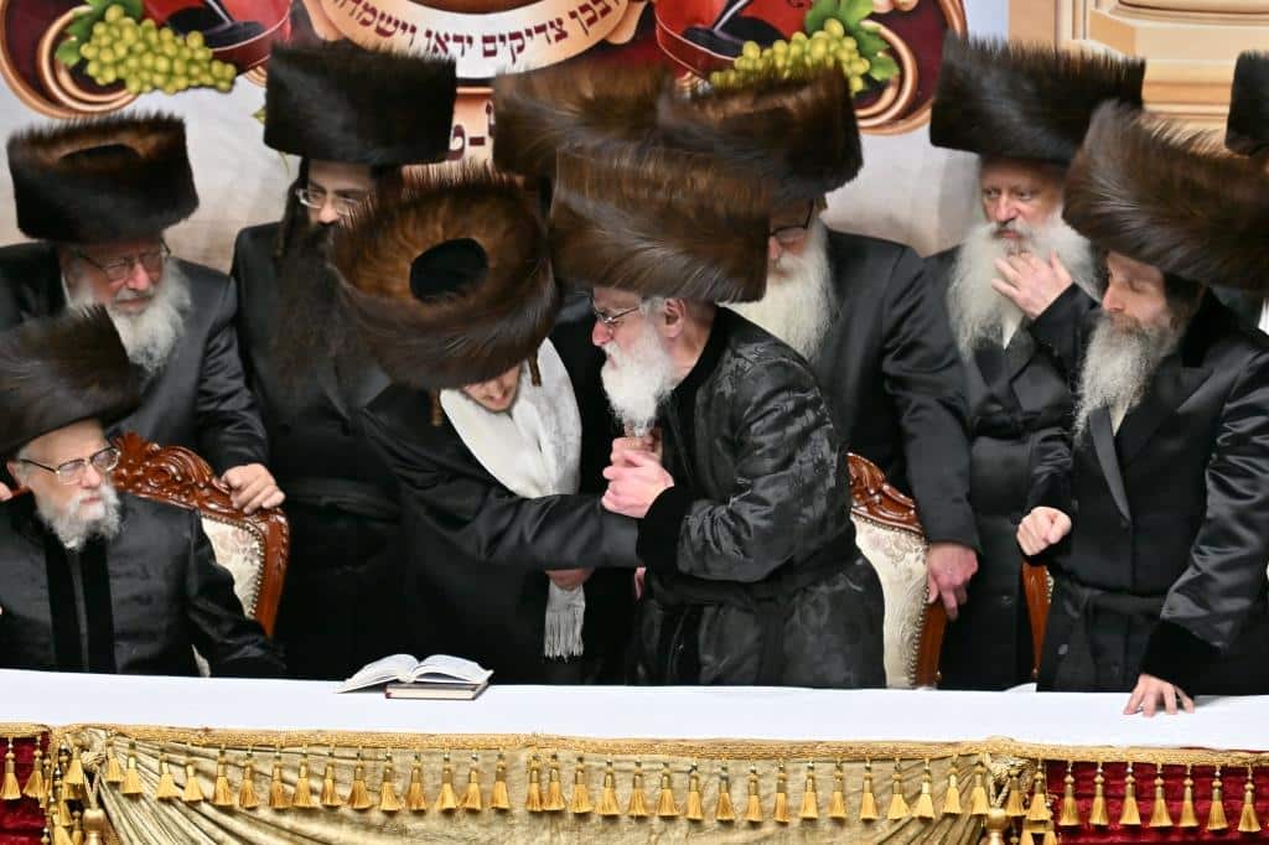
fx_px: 10571
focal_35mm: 300
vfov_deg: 4.6
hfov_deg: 6.9
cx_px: 634
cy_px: 422
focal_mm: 200
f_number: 2.8
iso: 400
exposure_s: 1/160
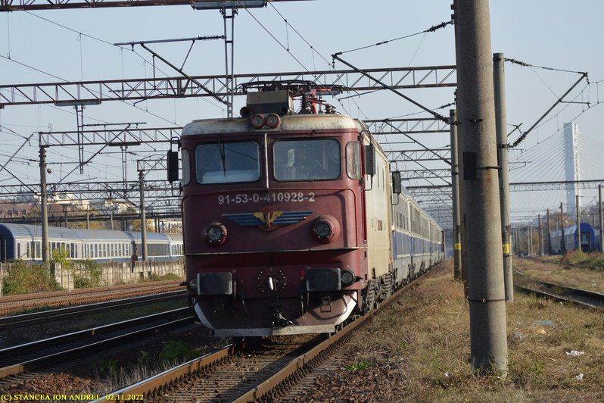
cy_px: 202
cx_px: 302
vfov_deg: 12.7
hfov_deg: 18.9
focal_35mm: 108
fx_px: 1812
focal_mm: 72
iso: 400
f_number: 5.6
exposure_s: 1/1250
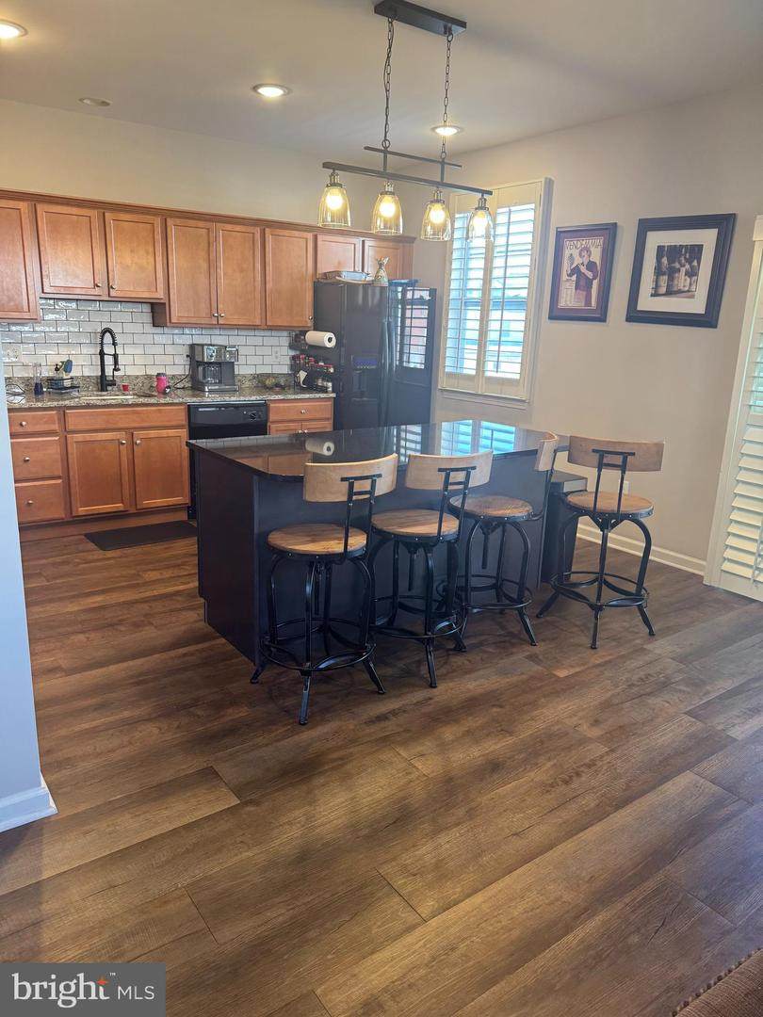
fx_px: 705
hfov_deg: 56.8
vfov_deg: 71.6
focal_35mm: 24
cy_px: 508
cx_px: 382
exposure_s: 1/120
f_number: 1.78
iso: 200
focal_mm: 6.76
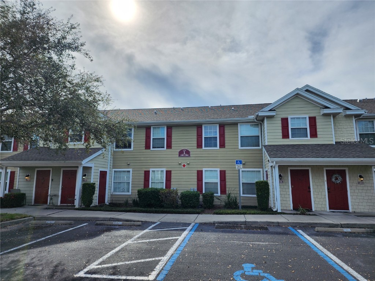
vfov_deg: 58.9
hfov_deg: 73.9
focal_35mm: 23
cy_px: 140
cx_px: 188
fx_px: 249
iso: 12
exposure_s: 1/1686
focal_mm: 6.4
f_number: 1.8
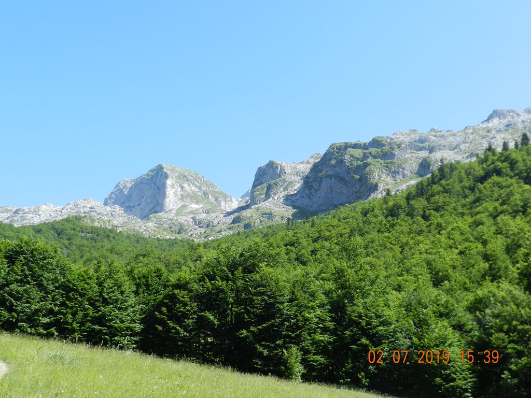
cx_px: 266
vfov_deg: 37.7
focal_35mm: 38
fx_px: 583
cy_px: 199
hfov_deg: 49.0
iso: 160
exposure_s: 1/500
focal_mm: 6.7
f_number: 4
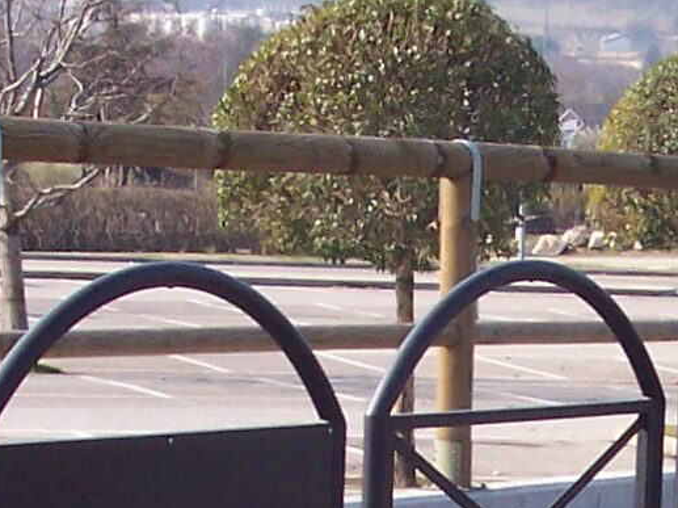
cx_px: 721
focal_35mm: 188
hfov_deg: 10.4
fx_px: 3680
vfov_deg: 7.8
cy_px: 700
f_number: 4.8
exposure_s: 1/350
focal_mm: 8
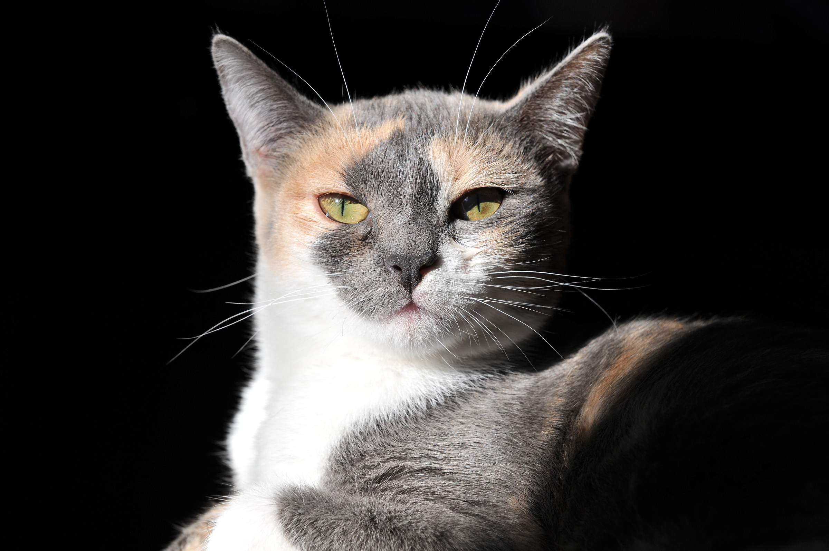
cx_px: 414
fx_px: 1611
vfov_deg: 19.4
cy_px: 276
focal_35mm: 70
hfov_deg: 28.9
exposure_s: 1/320
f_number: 9
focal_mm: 70
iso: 200
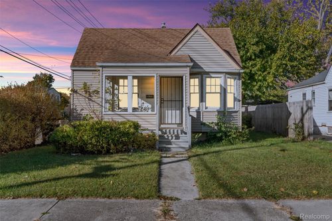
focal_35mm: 34
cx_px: 166
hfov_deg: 55.8
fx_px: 313
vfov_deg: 38.9
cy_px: 110
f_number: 8
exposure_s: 1/200
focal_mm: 34
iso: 400
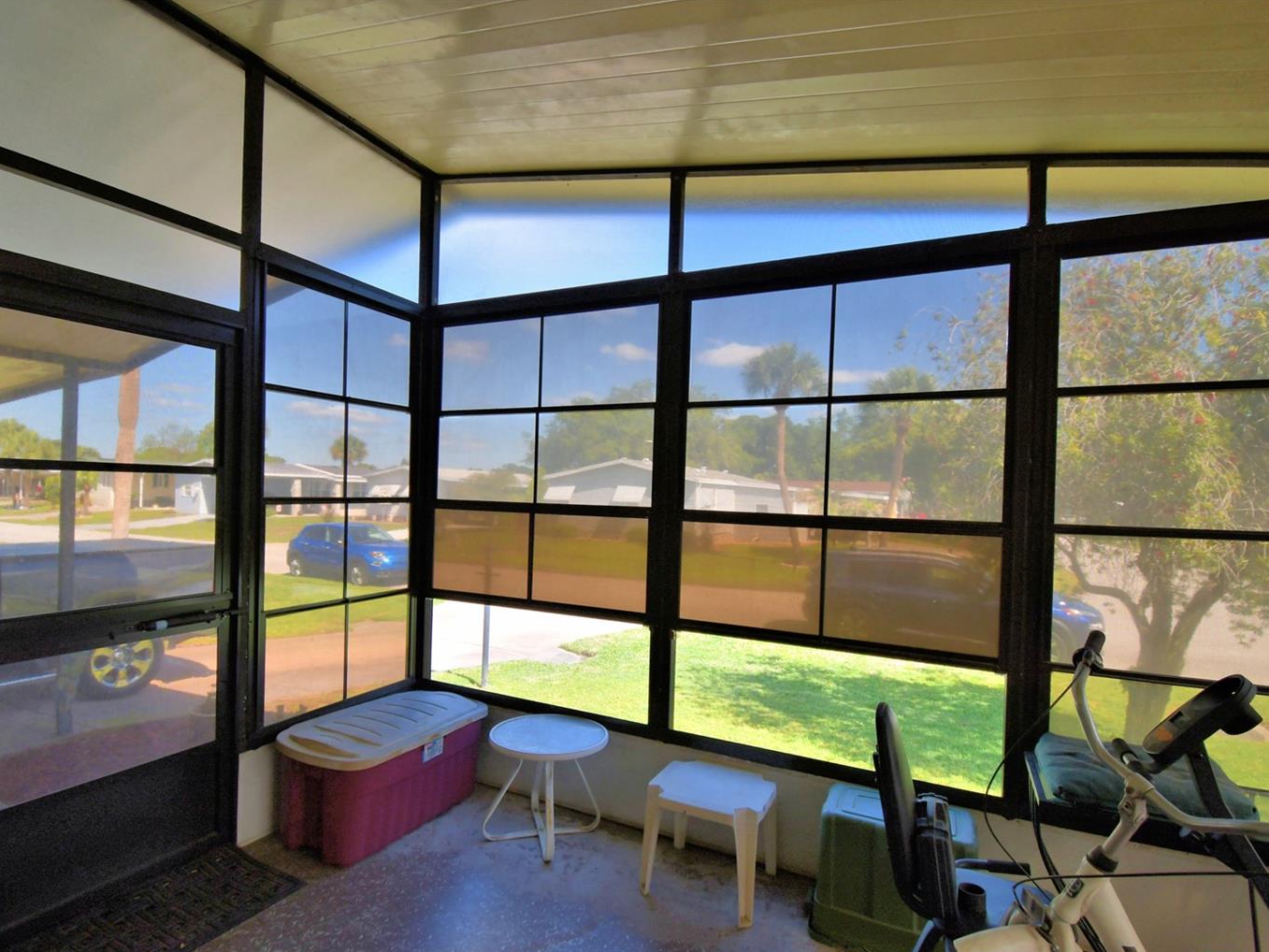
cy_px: 497
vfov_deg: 74.7
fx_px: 623
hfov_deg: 91.0
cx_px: 613
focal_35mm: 17
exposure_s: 1/320
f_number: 4.5
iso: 200
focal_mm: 10
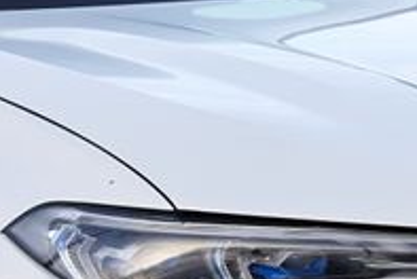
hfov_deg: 12.3
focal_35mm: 166
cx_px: 269
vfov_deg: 8.3
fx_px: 1926
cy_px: 202
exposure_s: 1/100
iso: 100
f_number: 4.5
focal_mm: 32
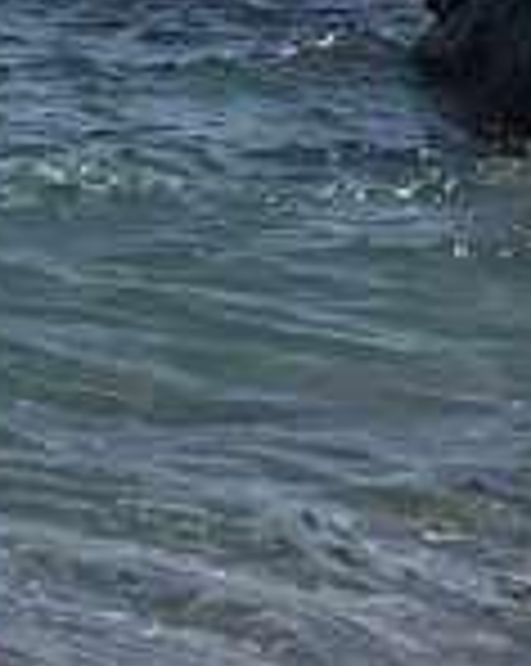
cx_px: -711
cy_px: -176
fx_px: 3720
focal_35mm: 189
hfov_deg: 7.6
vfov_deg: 10.0
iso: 20
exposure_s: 1/2817
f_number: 1.8
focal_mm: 3.99
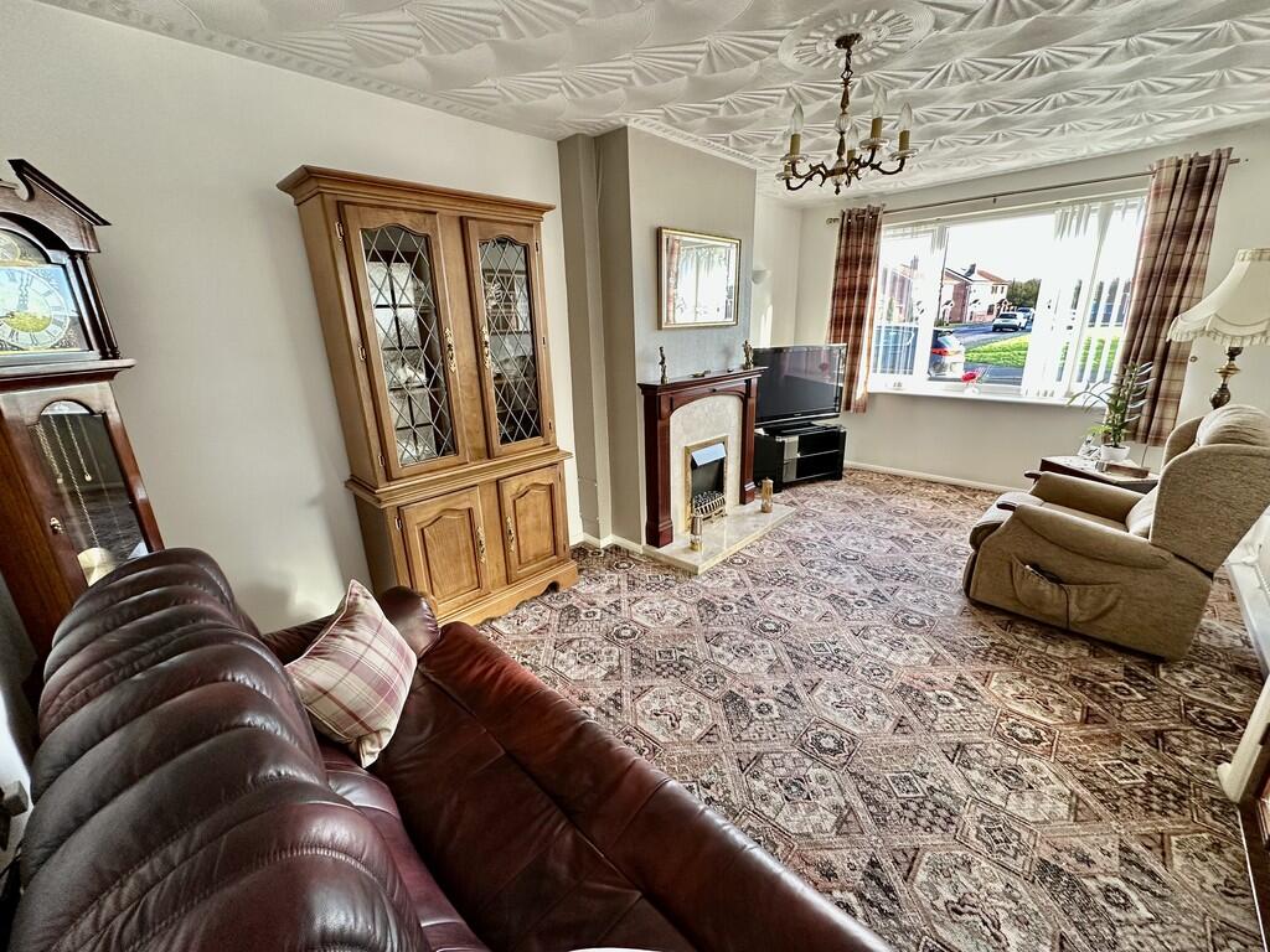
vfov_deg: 85.7
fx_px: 514
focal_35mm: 14
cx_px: 635
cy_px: 476
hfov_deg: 102.1
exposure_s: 1/99
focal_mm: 2.22
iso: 160
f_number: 2.2
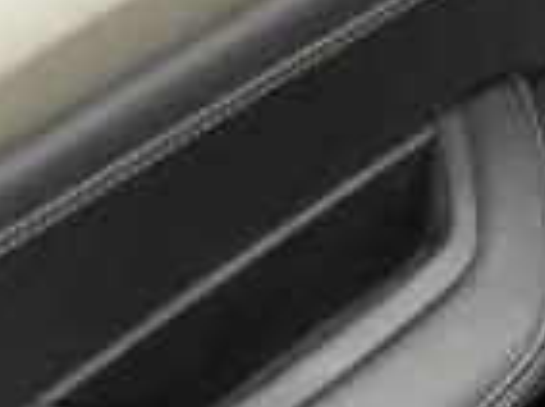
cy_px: 100
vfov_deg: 12.1
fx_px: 1918
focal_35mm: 122
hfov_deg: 15.7
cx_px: 614
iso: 100
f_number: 1.78
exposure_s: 1/373
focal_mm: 6.76
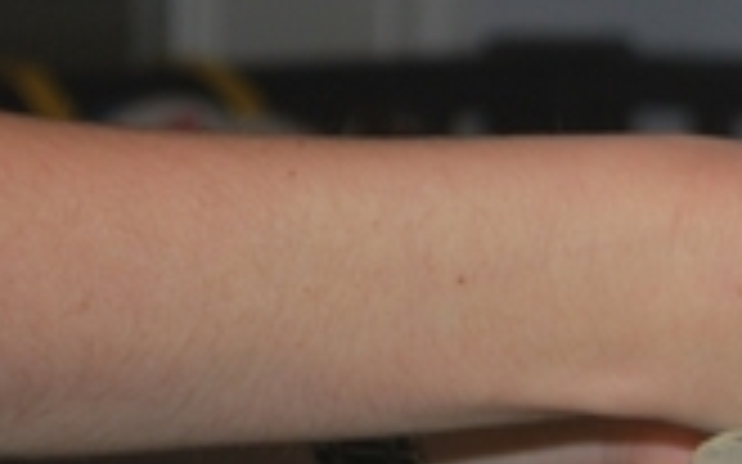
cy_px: 124
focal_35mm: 278
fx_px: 5620
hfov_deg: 7.5
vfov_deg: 4.7
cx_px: 913
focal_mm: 50
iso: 200
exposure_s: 1/60
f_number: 5.6
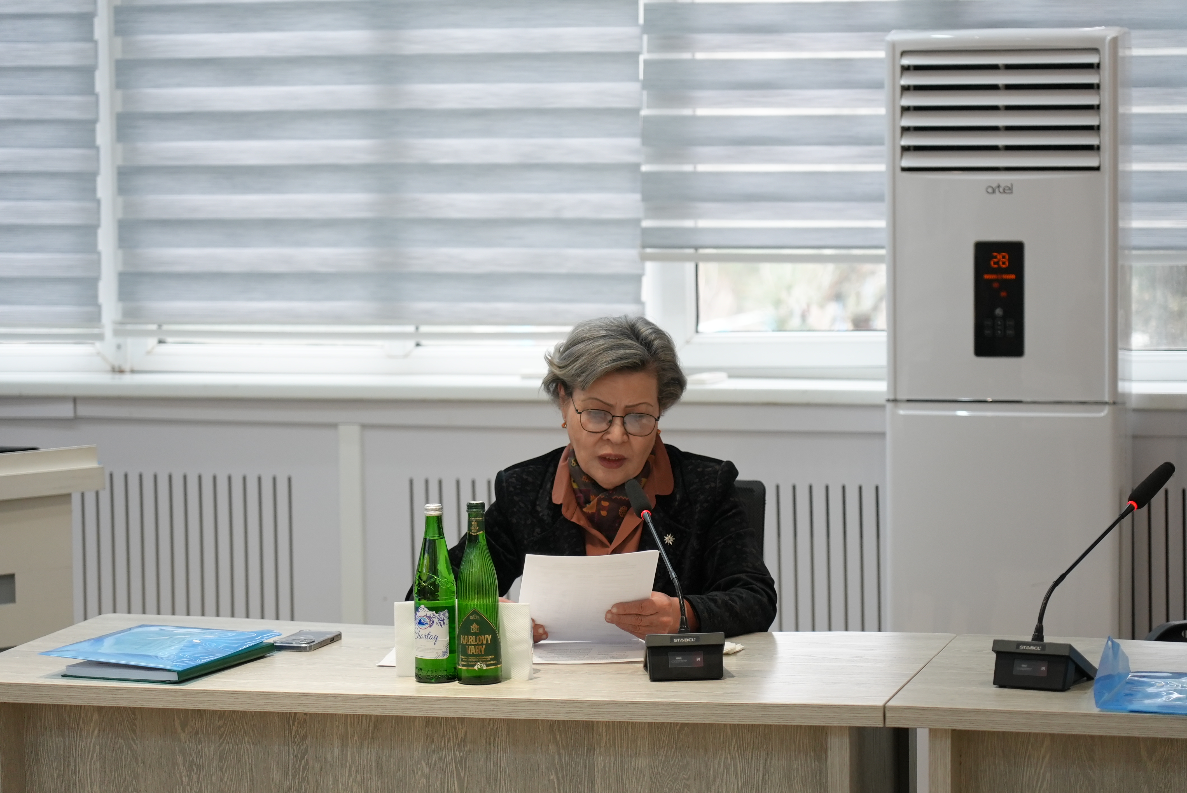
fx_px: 3464
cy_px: 396
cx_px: 594
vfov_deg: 13.1
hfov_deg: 19.4
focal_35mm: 105
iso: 2000
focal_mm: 105
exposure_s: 1/160
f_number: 4
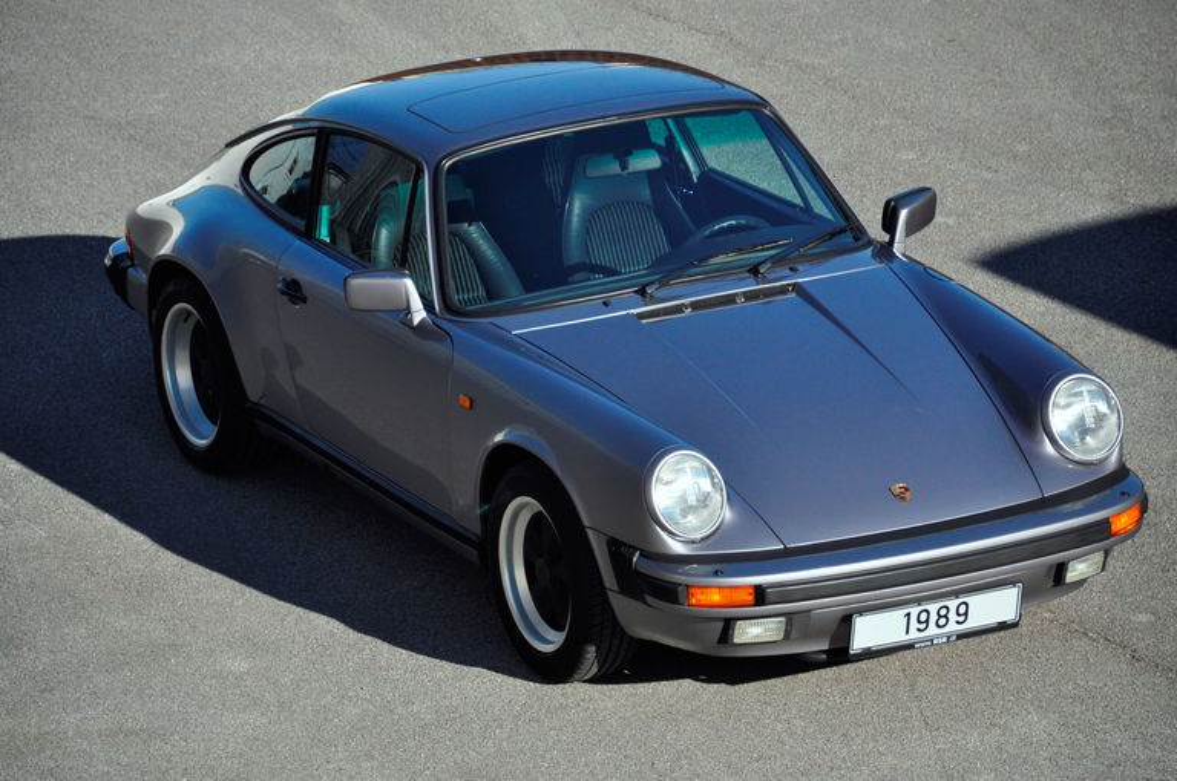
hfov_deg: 8.9
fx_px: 7592
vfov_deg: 5.9
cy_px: 390
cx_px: 588
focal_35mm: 232
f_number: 6
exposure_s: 1/640
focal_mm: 155
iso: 500
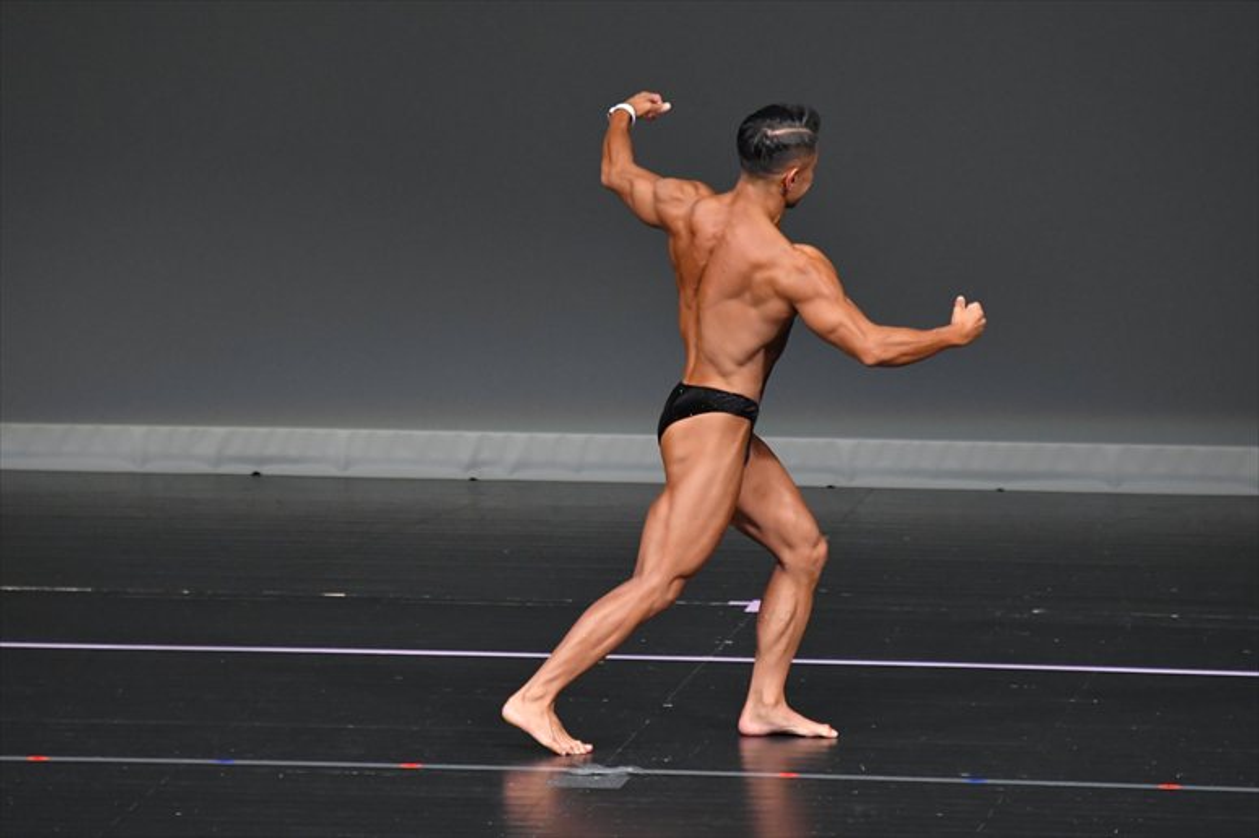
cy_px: 419
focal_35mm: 375
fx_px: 13108
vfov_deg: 3.7
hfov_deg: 5.5
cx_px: 630
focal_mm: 250
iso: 4000
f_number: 5.6
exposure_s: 1/400
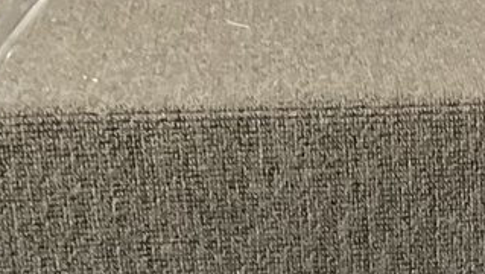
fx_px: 2059
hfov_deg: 13.0
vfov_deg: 7.3
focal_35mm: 160
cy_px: 581
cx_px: 620
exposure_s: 1/40
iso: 400
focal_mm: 3.3
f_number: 2.4
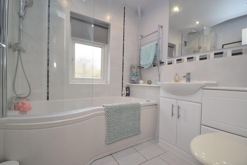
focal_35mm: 15
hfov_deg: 100.4
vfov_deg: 77.3
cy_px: 82
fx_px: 103
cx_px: 124
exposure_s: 1/80
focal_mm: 10
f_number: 4.5
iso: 400
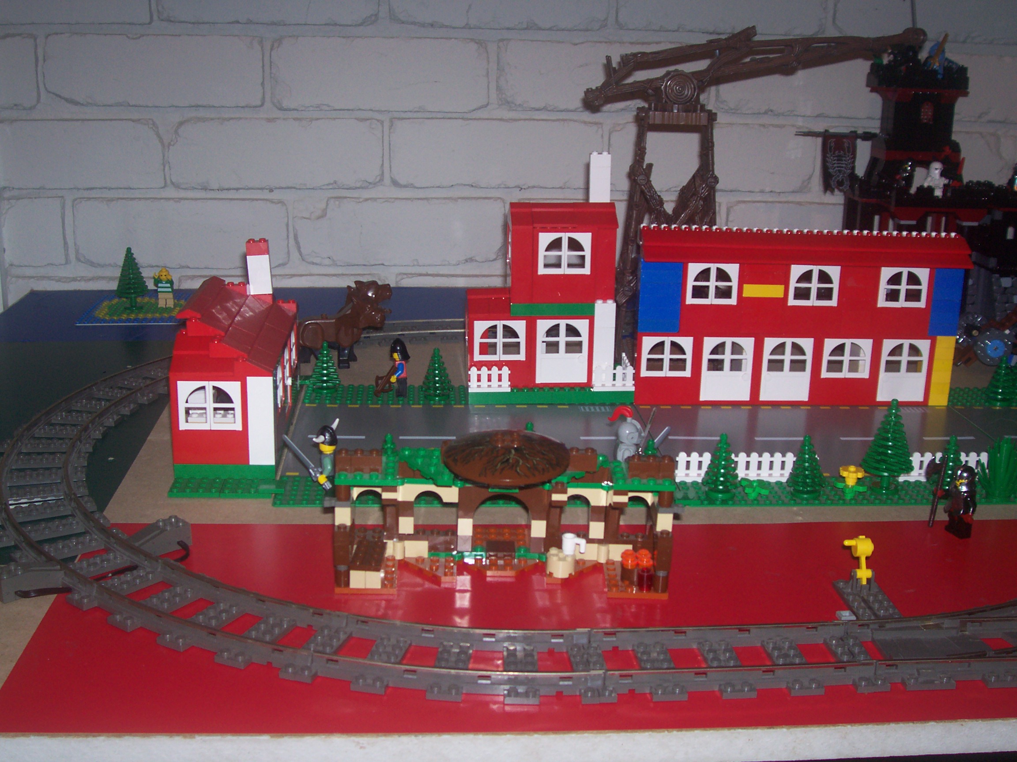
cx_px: 508
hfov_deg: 44.8
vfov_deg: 34.3
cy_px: 381
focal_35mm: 42
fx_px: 1234
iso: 80
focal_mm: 7
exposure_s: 1/68.5
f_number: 2.9
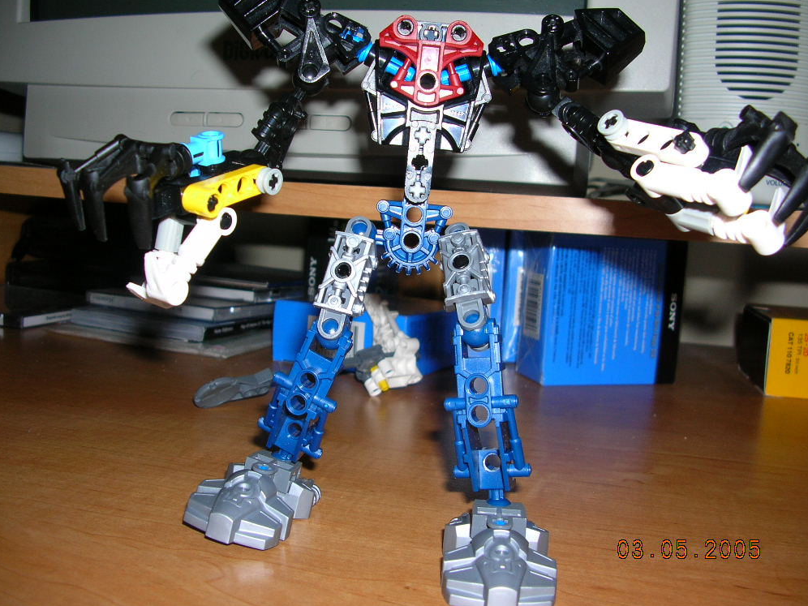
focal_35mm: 36
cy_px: 303
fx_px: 840
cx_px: 411
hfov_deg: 51.4
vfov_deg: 39.7
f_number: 2.8
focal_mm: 5.8
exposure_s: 1/60.1
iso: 50
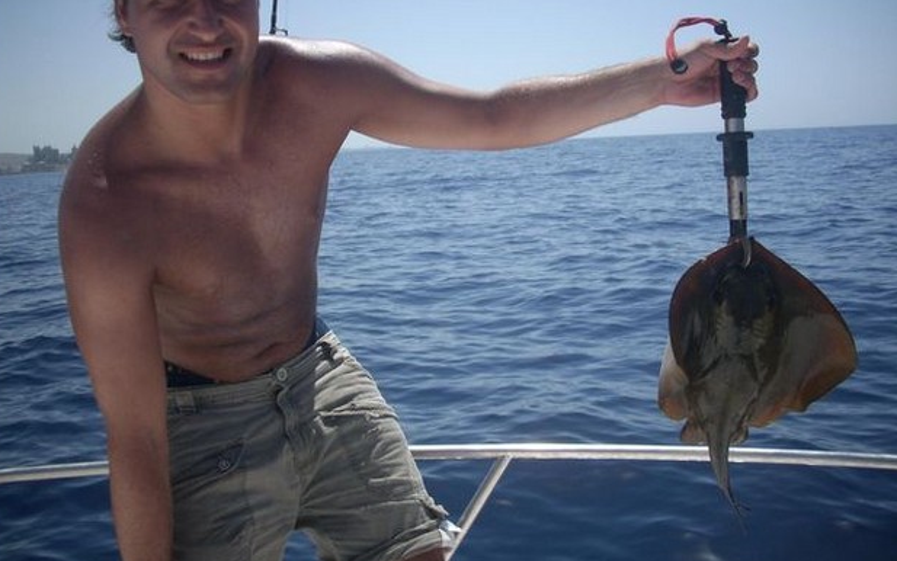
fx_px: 978
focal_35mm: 40
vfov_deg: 32.0
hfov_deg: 49.3
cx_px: 442
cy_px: 247
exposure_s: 1/354
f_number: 5.6
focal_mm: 6.2
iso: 64
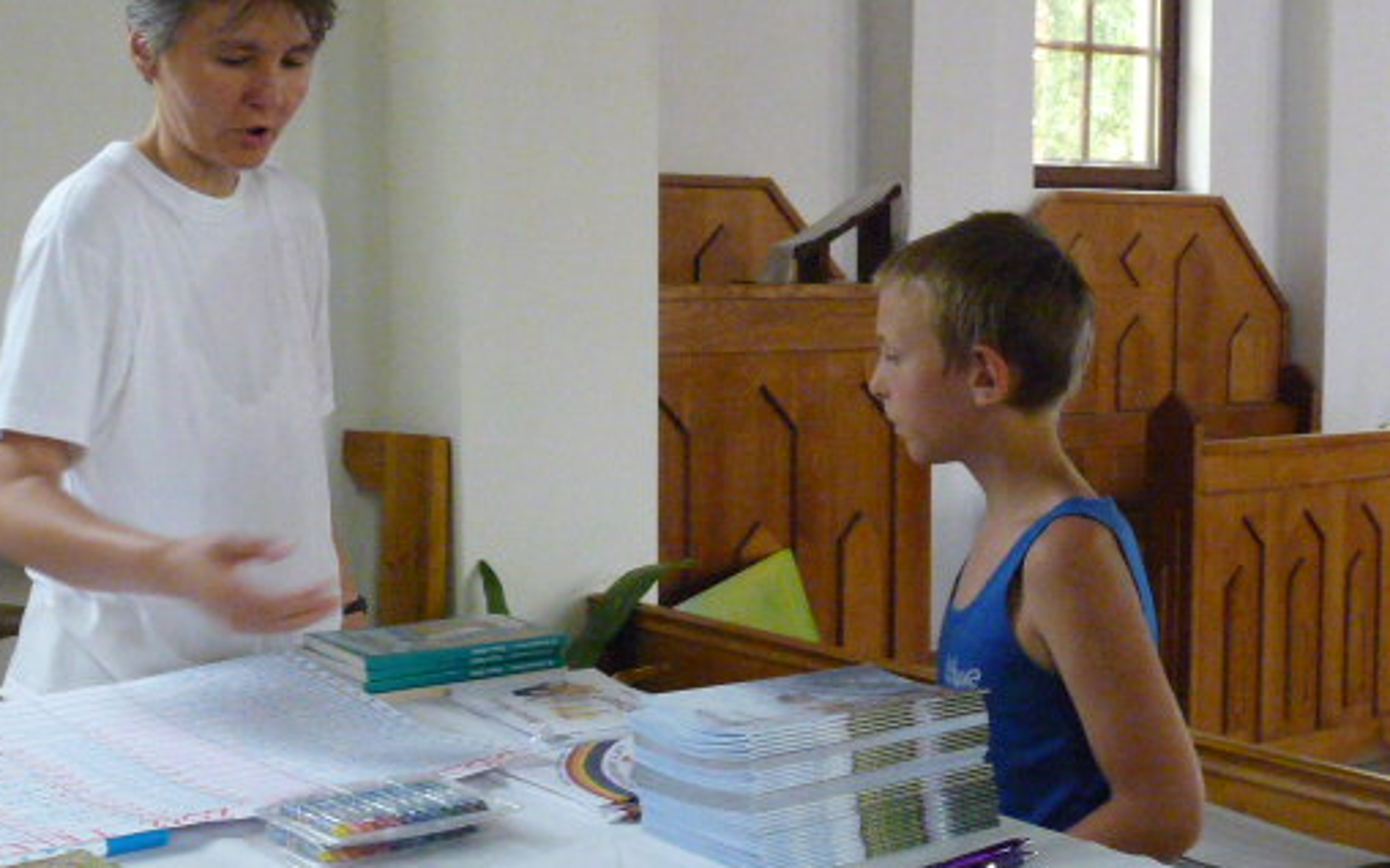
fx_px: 1970
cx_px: 767
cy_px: 434
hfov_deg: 38.8
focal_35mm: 52
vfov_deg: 24.9
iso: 800
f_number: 2.8
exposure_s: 1/50
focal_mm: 4.8
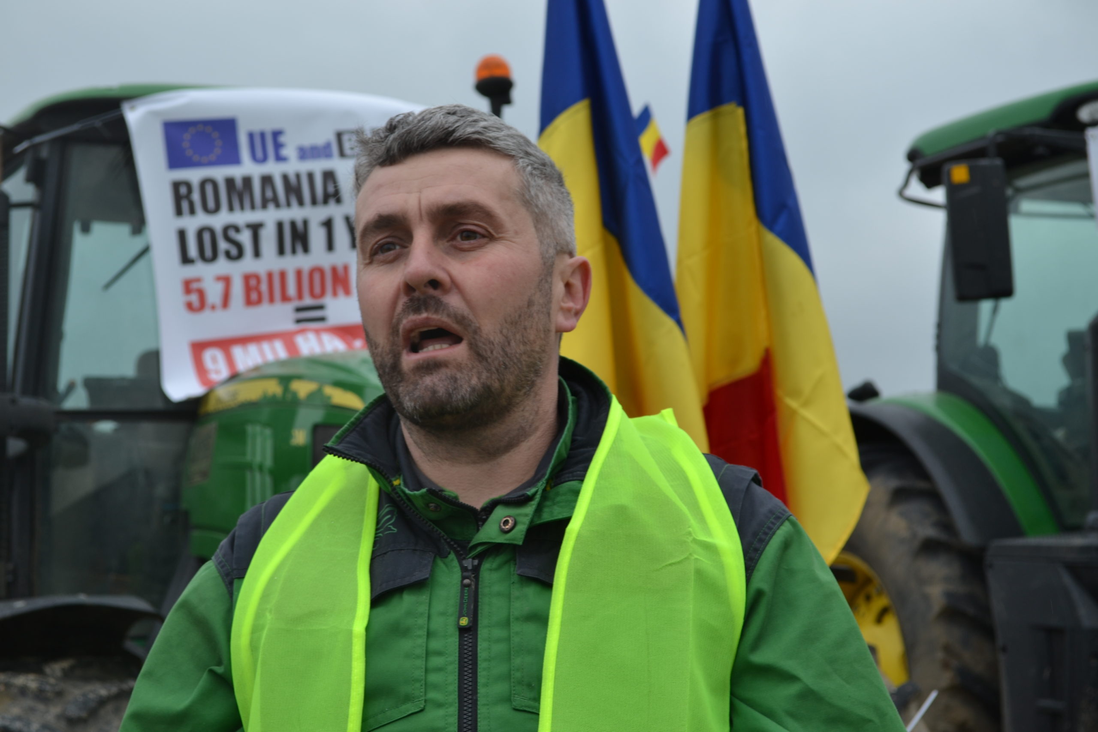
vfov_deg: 20.2
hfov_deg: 29.9
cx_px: 549
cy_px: 366
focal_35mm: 68
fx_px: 2059
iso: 100
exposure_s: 1/200
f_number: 7.1
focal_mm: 45
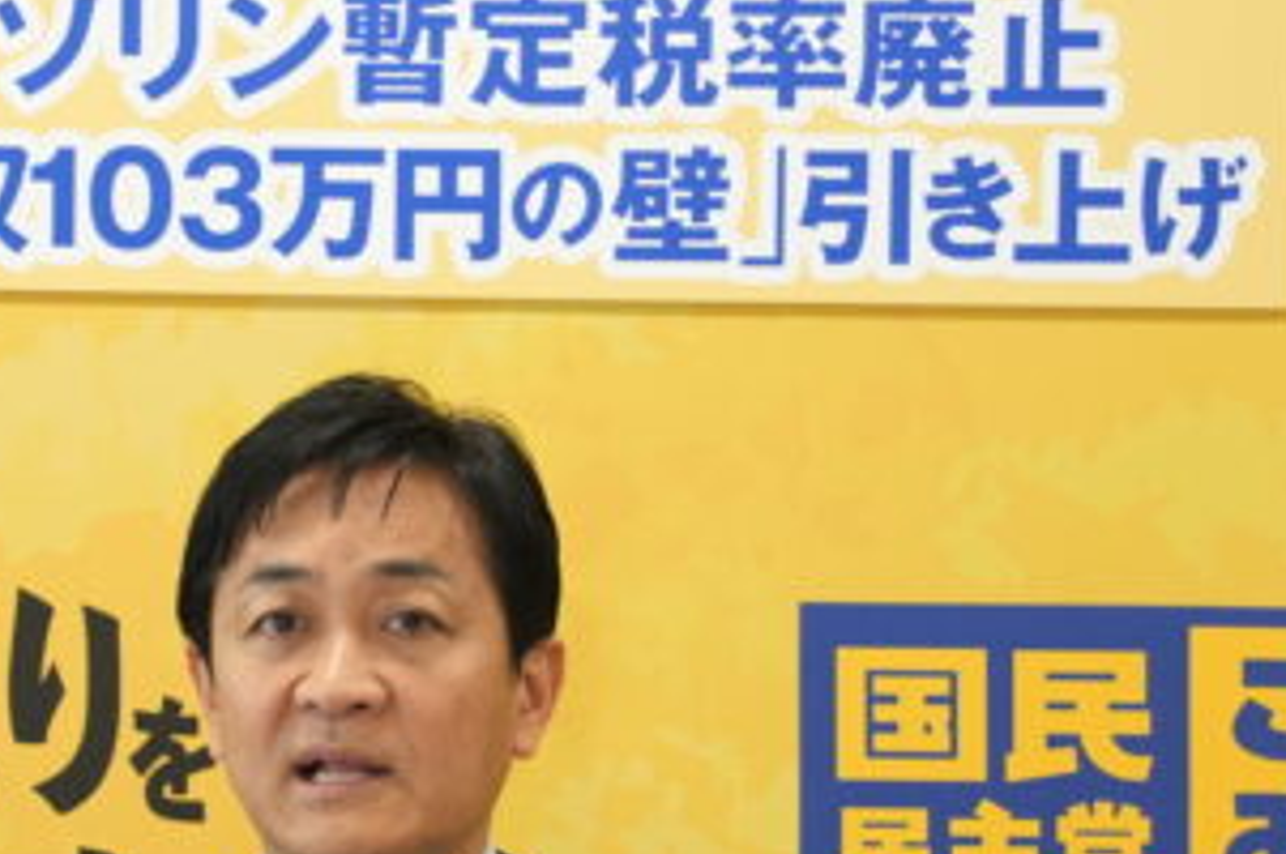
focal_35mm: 488
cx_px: 346
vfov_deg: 2.8
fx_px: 17413
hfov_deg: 4.2
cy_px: 777
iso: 2500
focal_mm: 191
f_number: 5.6
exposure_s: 1/100
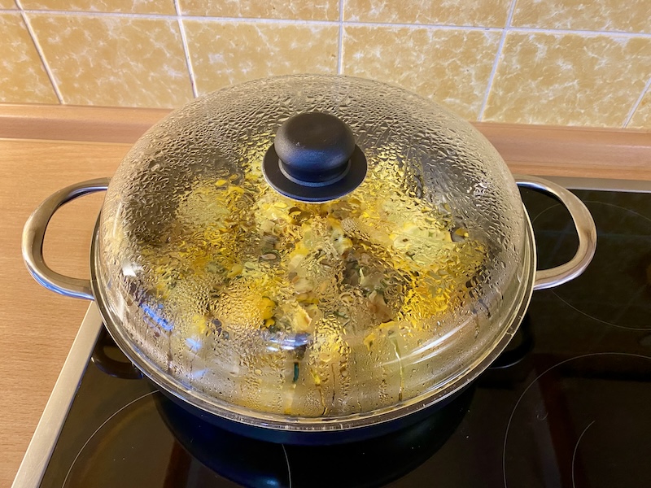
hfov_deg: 67.3
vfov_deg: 53.1
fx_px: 489
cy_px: 244
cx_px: 326
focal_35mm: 26
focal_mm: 4.25
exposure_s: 1/50
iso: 320
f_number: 1.8
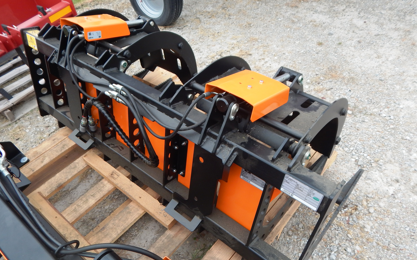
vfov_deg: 45.8
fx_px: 307
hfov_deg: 68.4
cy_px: 153
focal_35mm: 27
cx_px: 207
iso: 125
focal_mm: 4.5
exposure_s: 1/125
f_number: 3.1
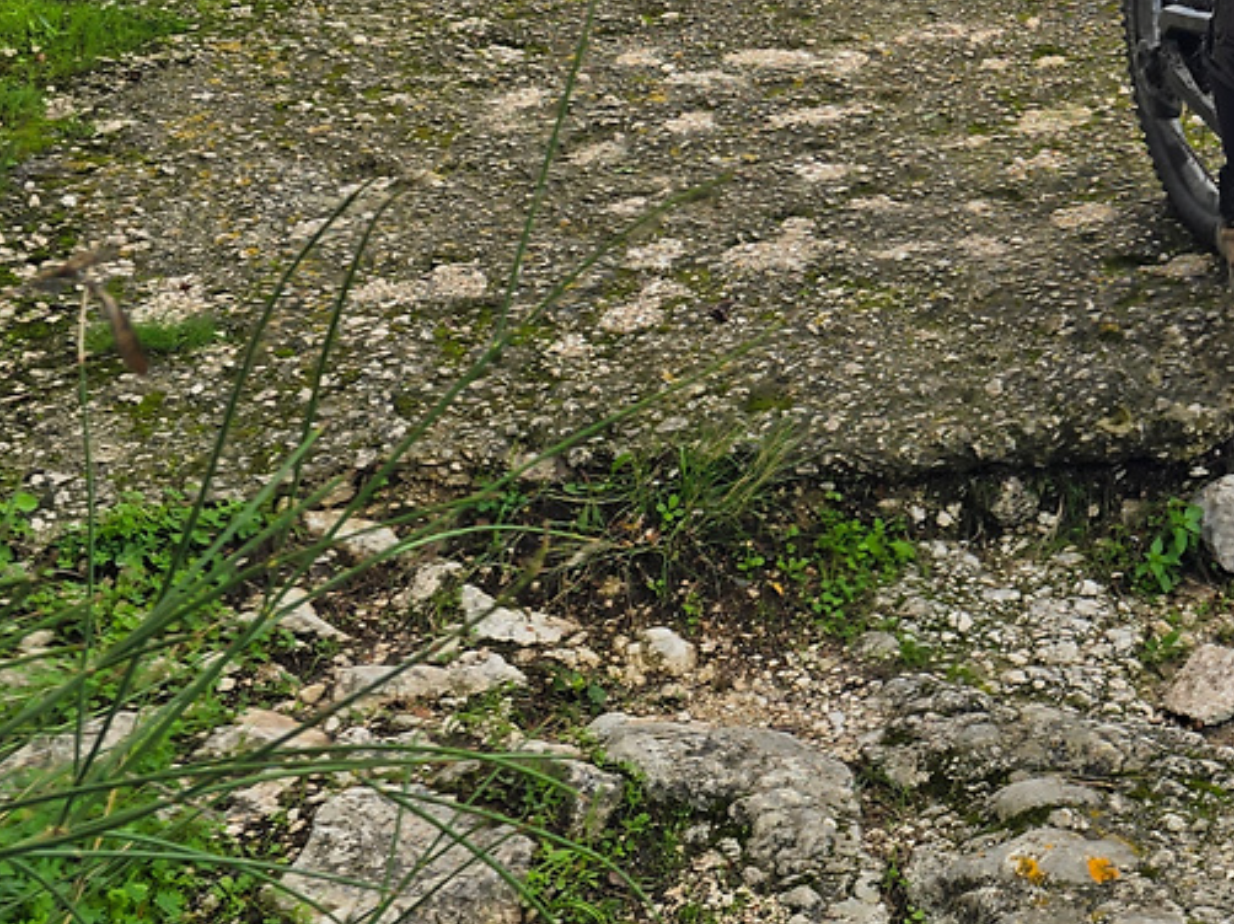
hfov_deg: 25.8
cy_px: -88
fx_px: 2352
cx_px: 1544
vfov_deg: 21.1
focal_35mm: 66
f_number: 1.7
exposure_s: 1/424
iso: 12
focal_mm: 6.3
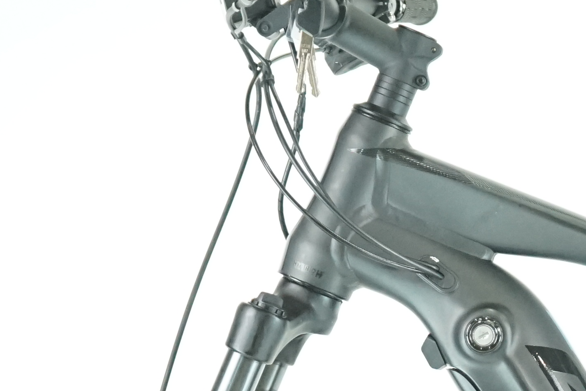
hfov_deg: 8.5
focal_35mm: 240
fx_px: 3906
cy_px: 596
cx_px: 759
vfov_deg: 5.7
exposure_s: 1/200
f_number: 5
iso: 3200
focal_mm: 57
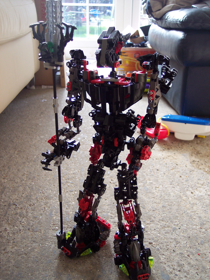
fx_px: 308
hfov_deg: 37.7
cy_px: 140
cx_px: 105
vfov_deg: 49.0
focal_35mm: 38
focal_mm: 8
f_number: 2.8
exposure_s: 1/60
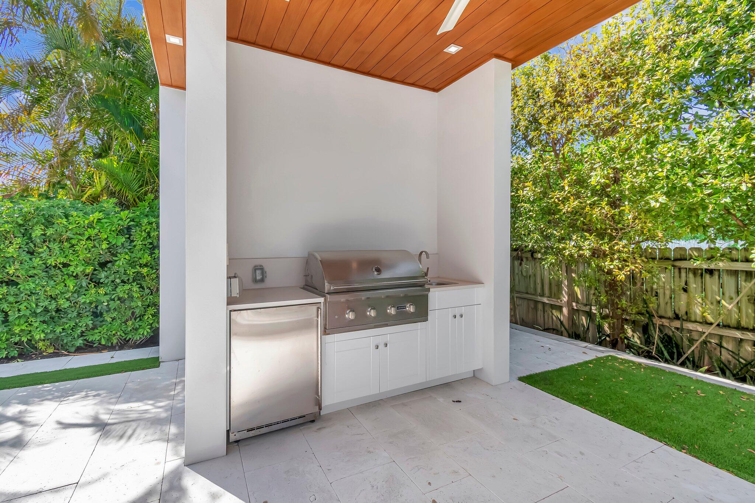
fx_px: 315
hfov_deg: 100.4
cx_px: 378
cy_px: 252
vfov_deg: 77.3
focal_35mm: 15
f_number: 8
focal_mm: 10
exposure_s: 1/640
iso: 1100
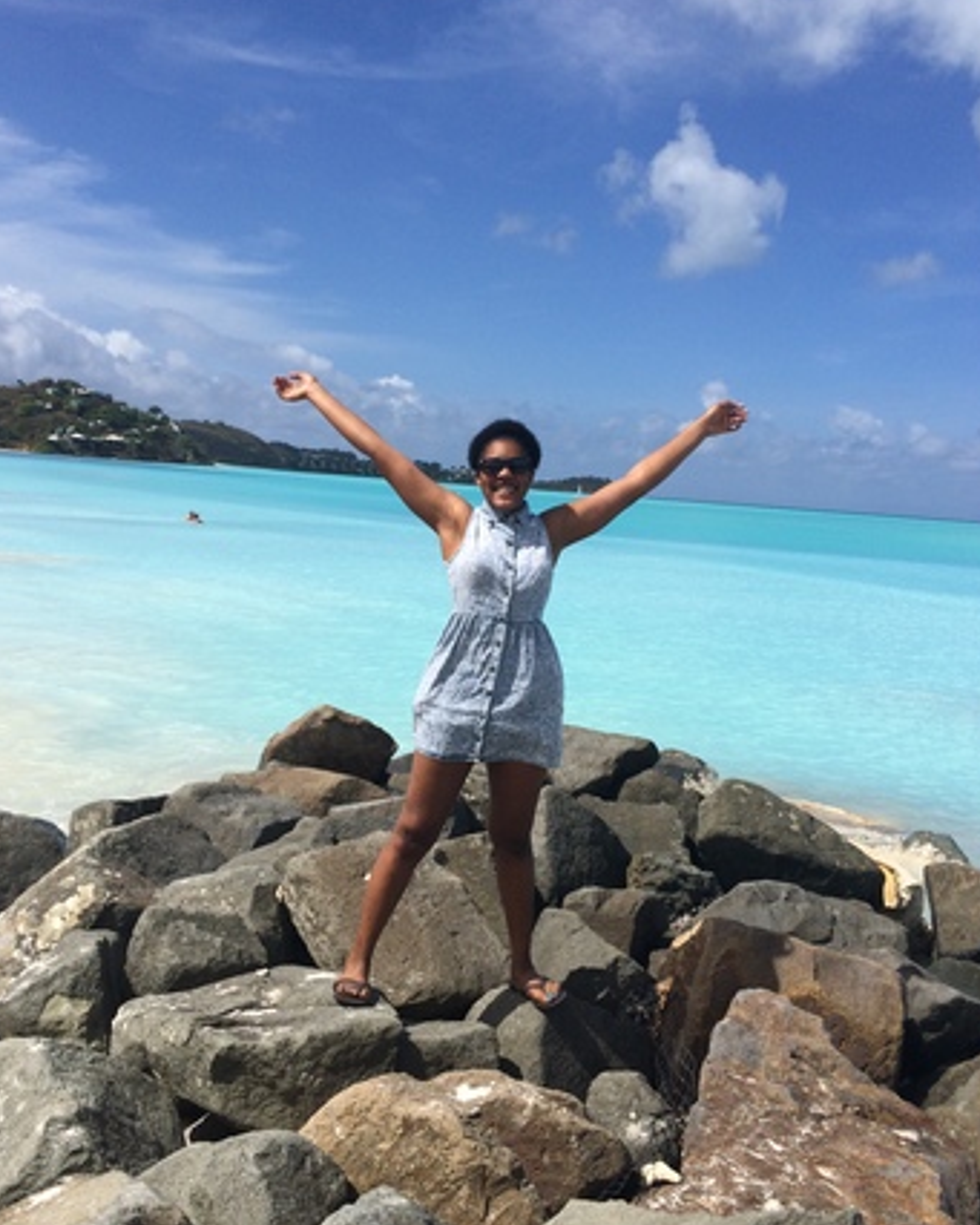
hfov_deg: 44.6
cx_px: 483
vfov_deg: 54.2
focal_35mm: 33
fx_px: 1196
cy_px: 601
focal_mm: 4.12
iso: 40
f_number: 2.2
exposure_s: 1/4566
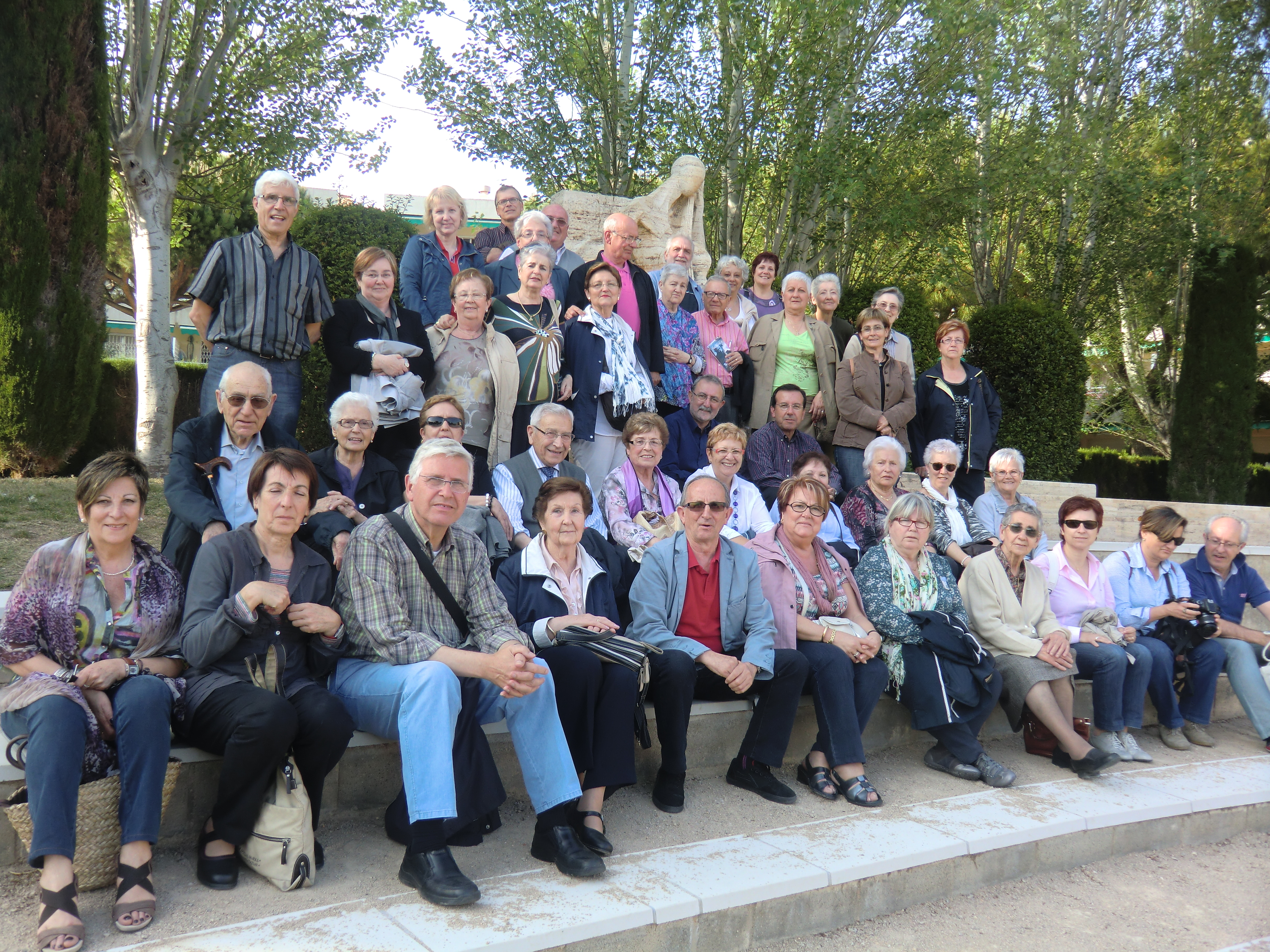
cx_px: 635
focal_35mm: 29
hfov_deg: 61.7
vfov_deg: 48.2
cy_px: 476
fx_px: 1064
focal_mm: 5.2
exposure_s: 1/125
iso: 64
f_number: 3.5
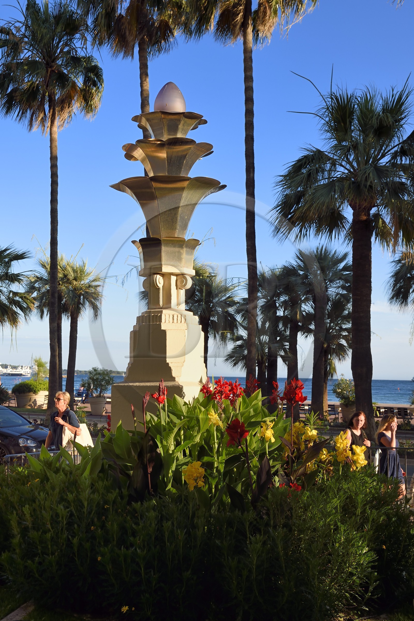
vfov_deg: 44.5
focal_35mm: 44
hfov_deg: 30.5
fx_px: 759
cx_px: 207
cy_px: 310
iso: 200
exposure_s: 1/200
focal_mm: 44
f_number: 10
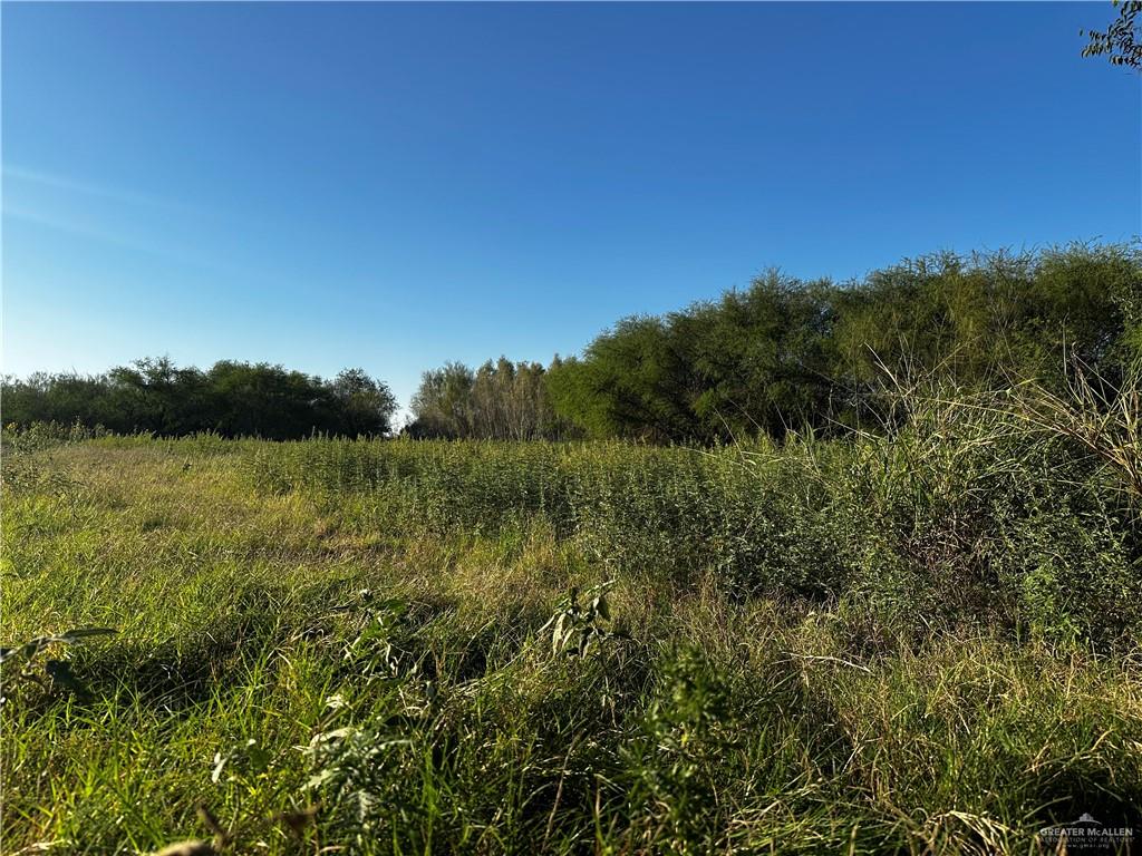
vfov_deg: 56.8
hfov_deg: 71.6
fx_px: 792
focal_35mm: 24
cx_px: 571
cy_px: 428
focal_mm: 6.86
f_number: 1.78
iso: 80
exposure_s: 1/3597
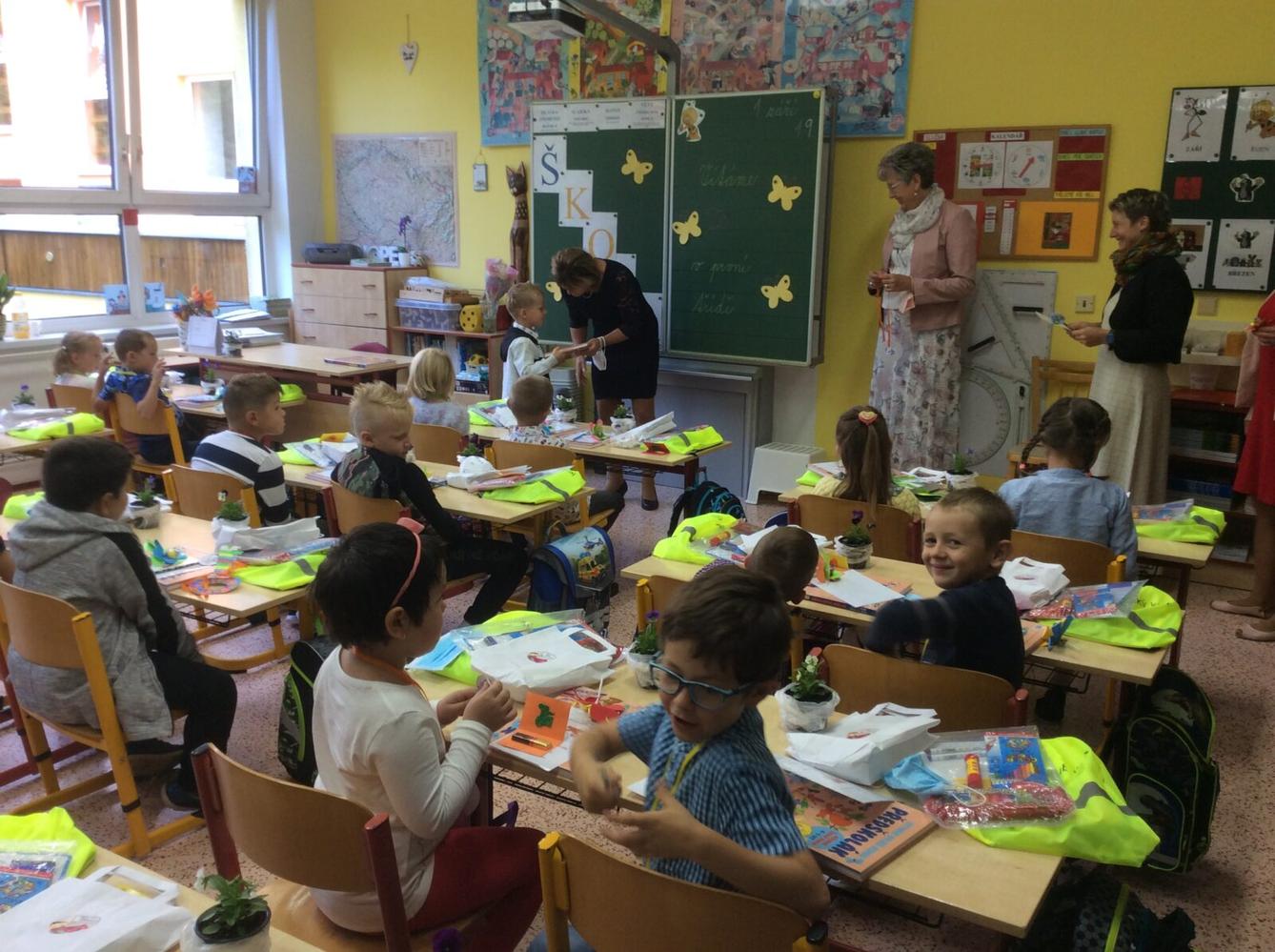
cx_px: 638
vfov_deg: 44.0
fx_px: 1177
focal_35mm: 32
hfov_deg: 56.9
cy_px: 476
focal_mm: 3.3
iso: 32
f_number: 2.4
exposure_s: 1/25
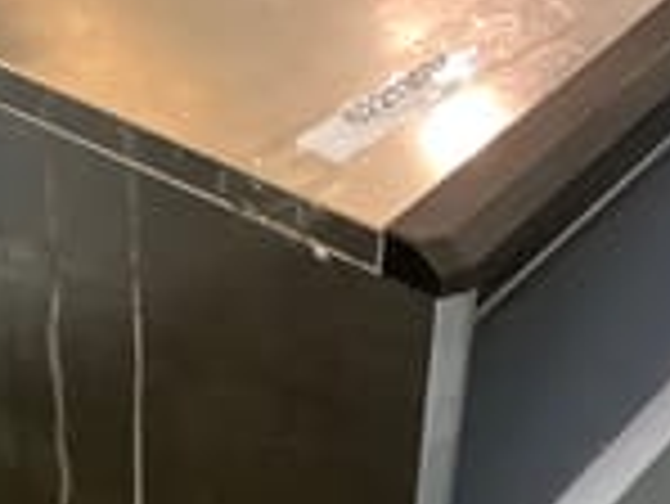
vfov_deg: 14.1
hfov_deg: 18.8
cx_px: 234
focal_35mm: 104
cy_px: 448
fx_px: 2015
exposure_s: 1/25
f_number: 2.4
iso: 400
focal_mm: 3.3
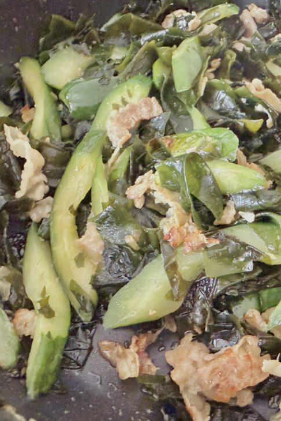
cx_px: 213
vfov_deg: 54.4
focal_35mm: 35
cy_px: 219
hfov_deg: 36.9
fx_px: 410
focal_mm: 2.22
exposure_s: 1/50
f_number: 2.2
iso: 1000
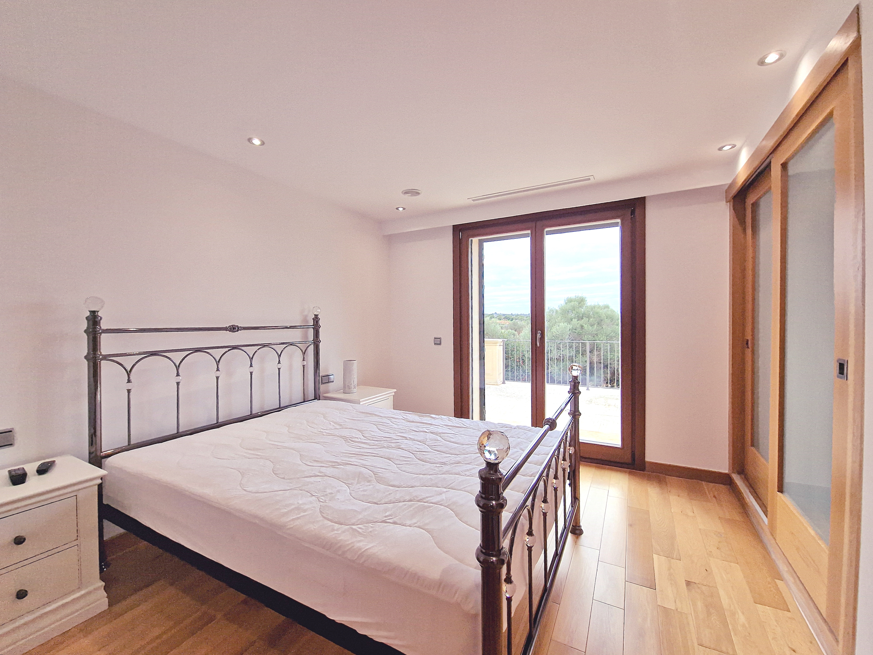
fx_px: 328
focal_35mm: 13
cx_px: 436
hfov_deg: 106.2
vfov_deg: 89.9
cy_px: 328
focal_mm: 2.2
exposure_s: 1/372
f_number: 2.2
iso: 50
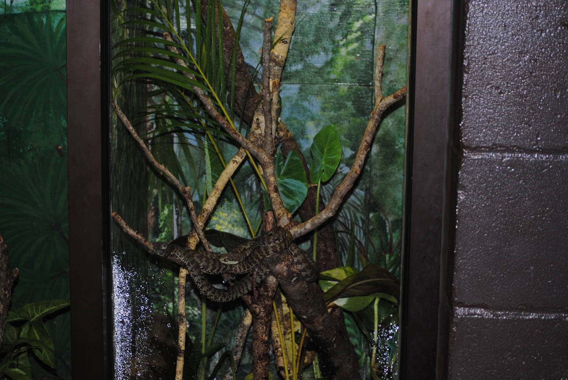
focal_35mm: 82
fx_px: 1303
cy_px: 190
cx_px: 284
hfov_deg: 24.6
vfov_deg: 16.6
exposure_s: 1/60
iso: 200
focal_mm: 55
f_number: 4
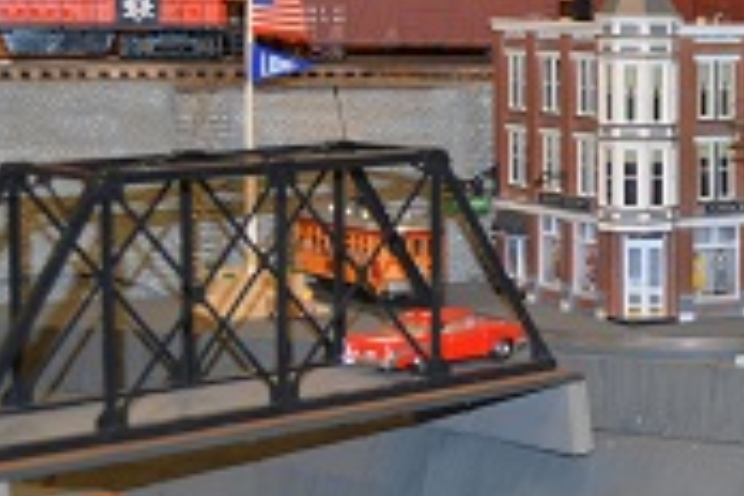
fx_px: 2314
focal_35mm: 112
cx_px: 817
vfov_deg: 12.2
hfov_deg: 17.6
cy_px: 190
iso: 640
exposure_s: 1/60
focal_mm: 26
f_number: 4.2
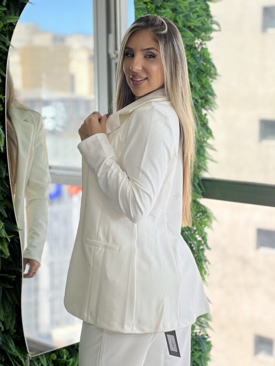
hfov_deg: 19.1
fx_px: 815
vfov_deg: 25.3
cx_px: 138
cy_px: 183
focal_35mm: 77
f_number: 2.8
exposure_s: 1/120
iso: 50
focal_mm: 9
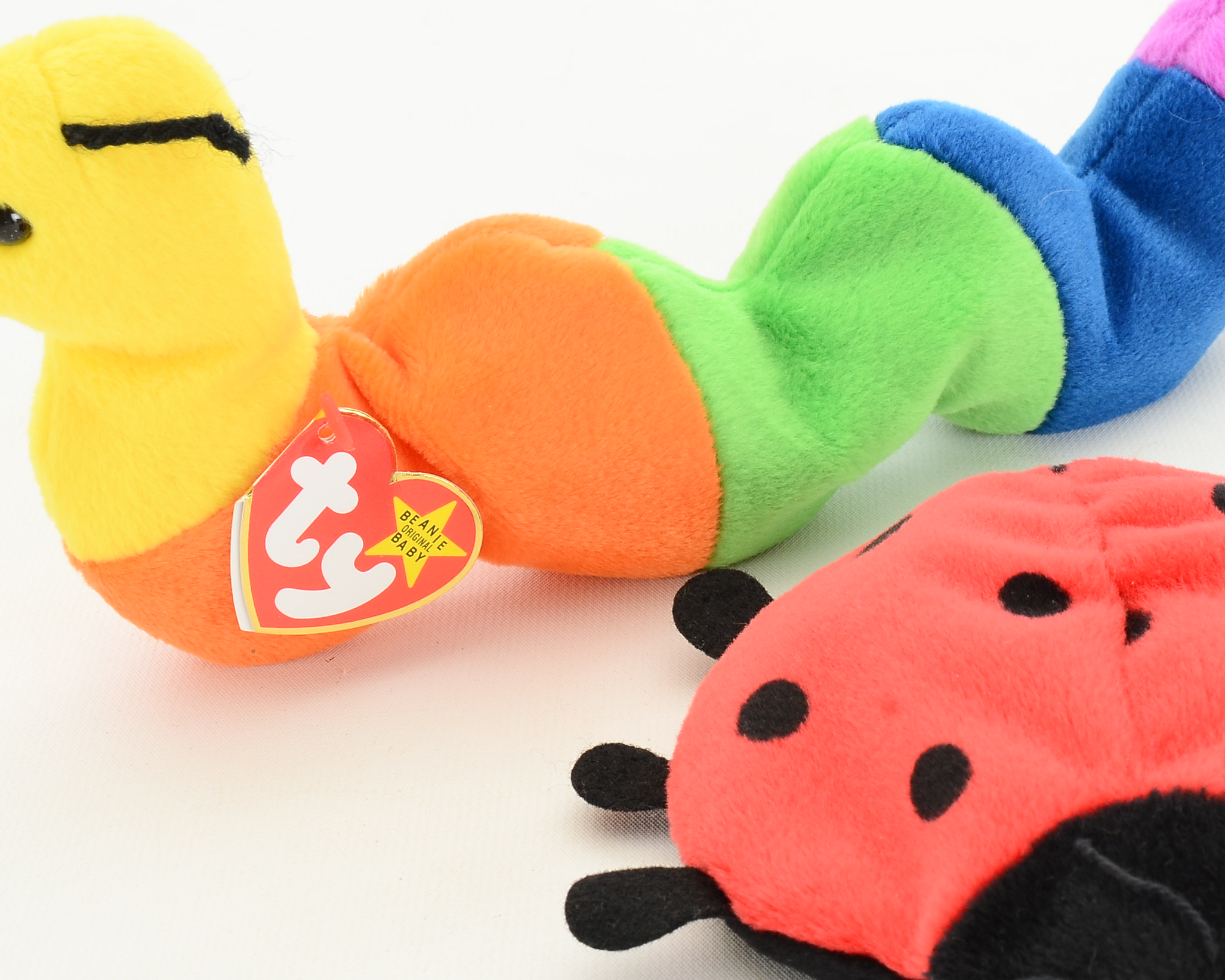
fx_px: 3118
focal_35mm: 86
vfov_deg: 17.9
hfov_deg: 22.2
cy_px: 504
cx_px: 804
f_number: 13
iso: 250
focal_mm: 34
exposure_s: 1/80
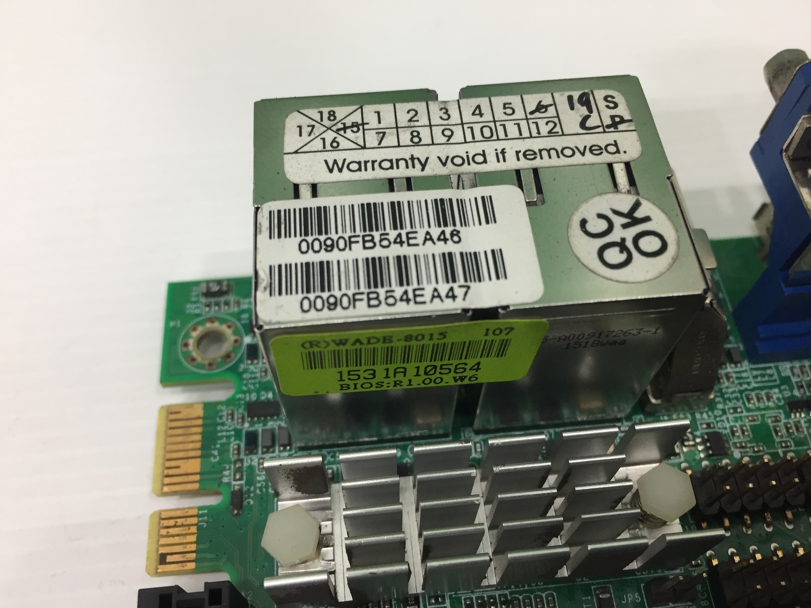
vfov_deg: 48.2
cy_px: 304
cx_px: 406
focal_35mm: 29
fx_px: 679
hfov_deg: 61.7
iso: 100
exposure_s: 1/33
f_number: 2.2
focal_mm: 4.15
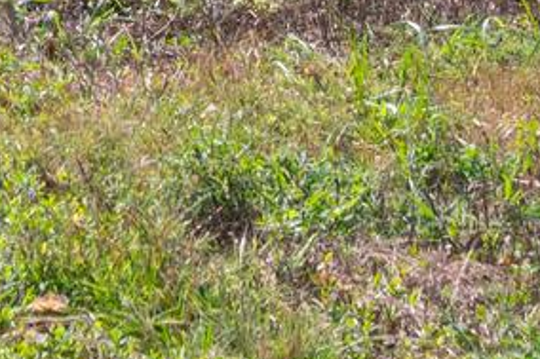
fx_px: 5082
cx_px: 162
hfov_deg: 6.1
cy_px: -872
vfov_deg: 3.9
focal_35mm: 339
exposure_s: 1/640
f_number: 13
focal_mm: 47
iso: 1000
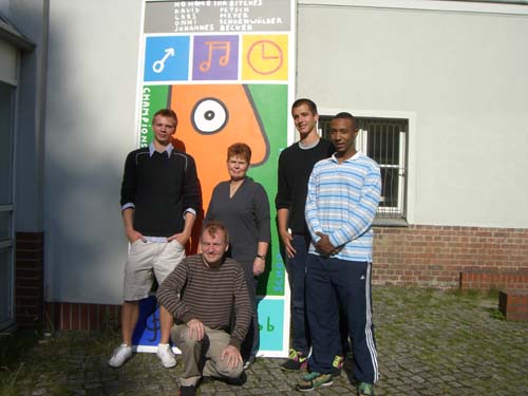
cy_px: 198
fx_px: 580
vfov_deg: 37.7
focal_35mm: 38
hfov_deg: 49.0
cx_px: 264
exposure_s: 1/1250
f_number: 4.3
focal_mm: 6.2
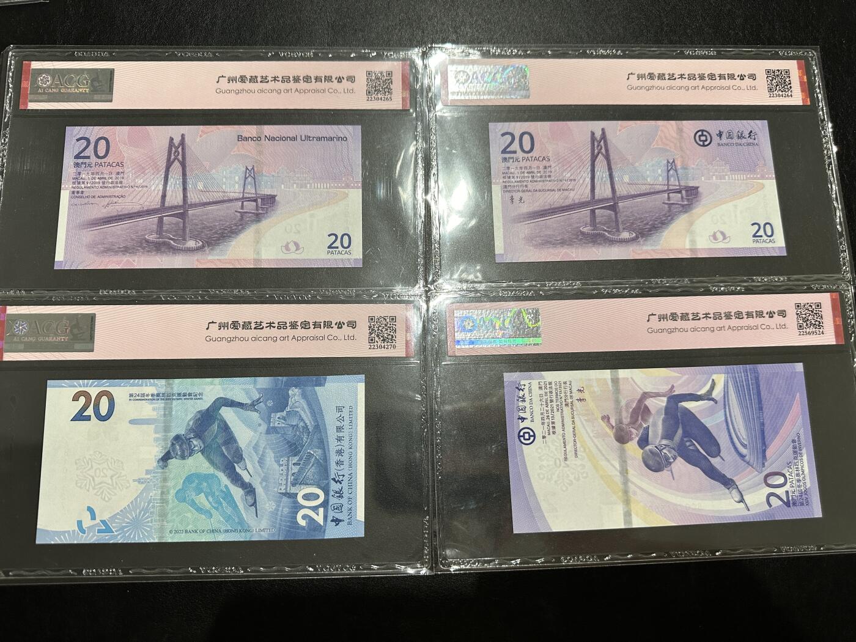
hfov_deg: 71.6
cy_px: 321
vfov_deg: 56.8
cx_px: 428
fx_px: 593
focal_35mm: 24
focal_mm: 6.86
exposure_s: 1/100
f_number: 1.78
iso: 200
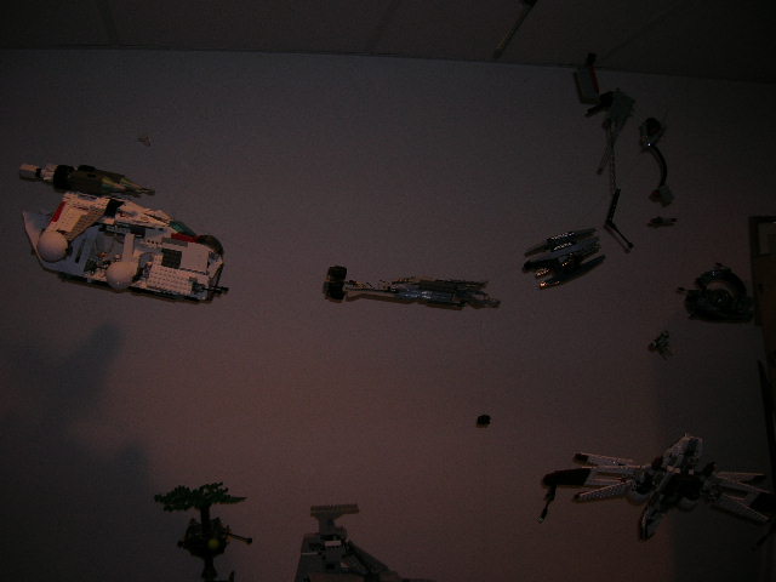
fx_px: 762
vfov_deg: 41.8
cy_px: 291
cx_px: 388
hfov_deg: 54.0
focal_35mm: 34
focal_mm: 5.7
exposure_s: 1/60.1
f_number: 2.9
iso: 50
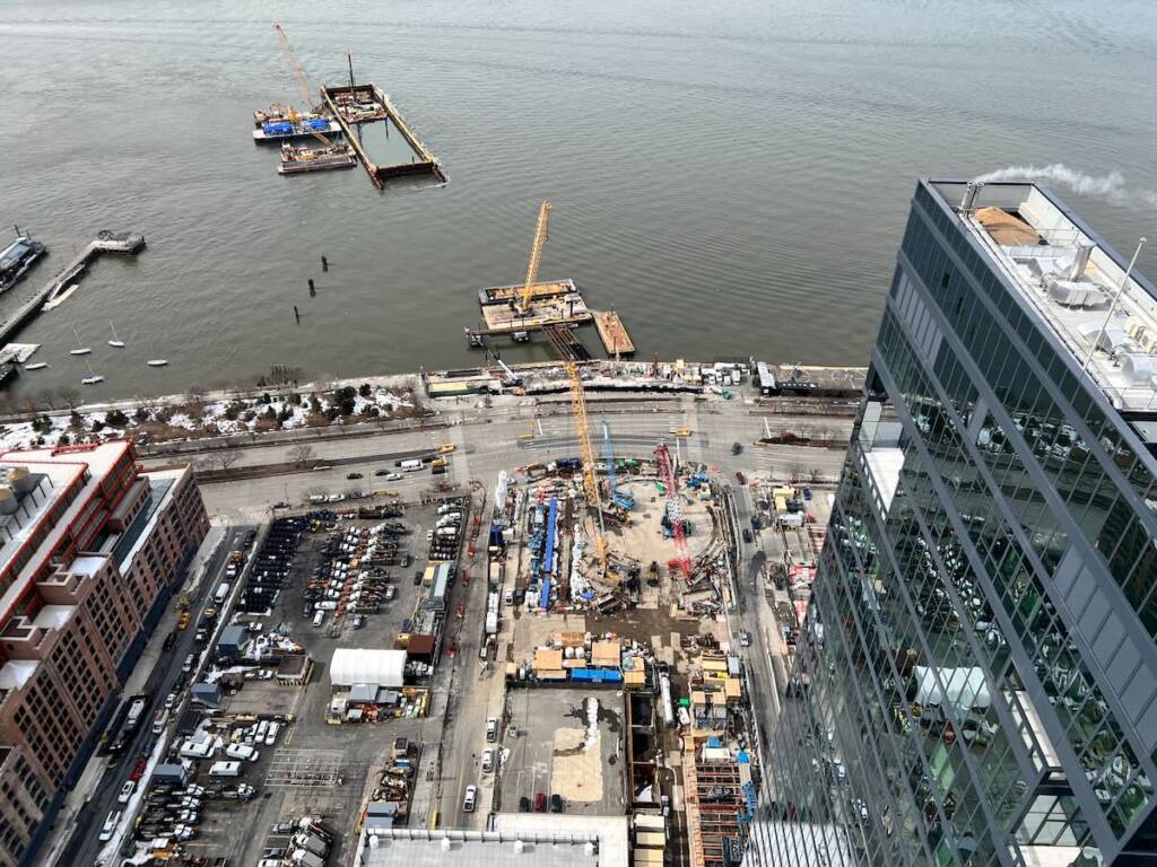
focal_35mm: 26
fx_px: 869
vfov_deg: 53.1
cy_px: 434
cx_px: 578
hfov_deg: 67.3
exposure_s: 1/2994
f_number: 1.5
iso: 50
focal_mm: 5.7
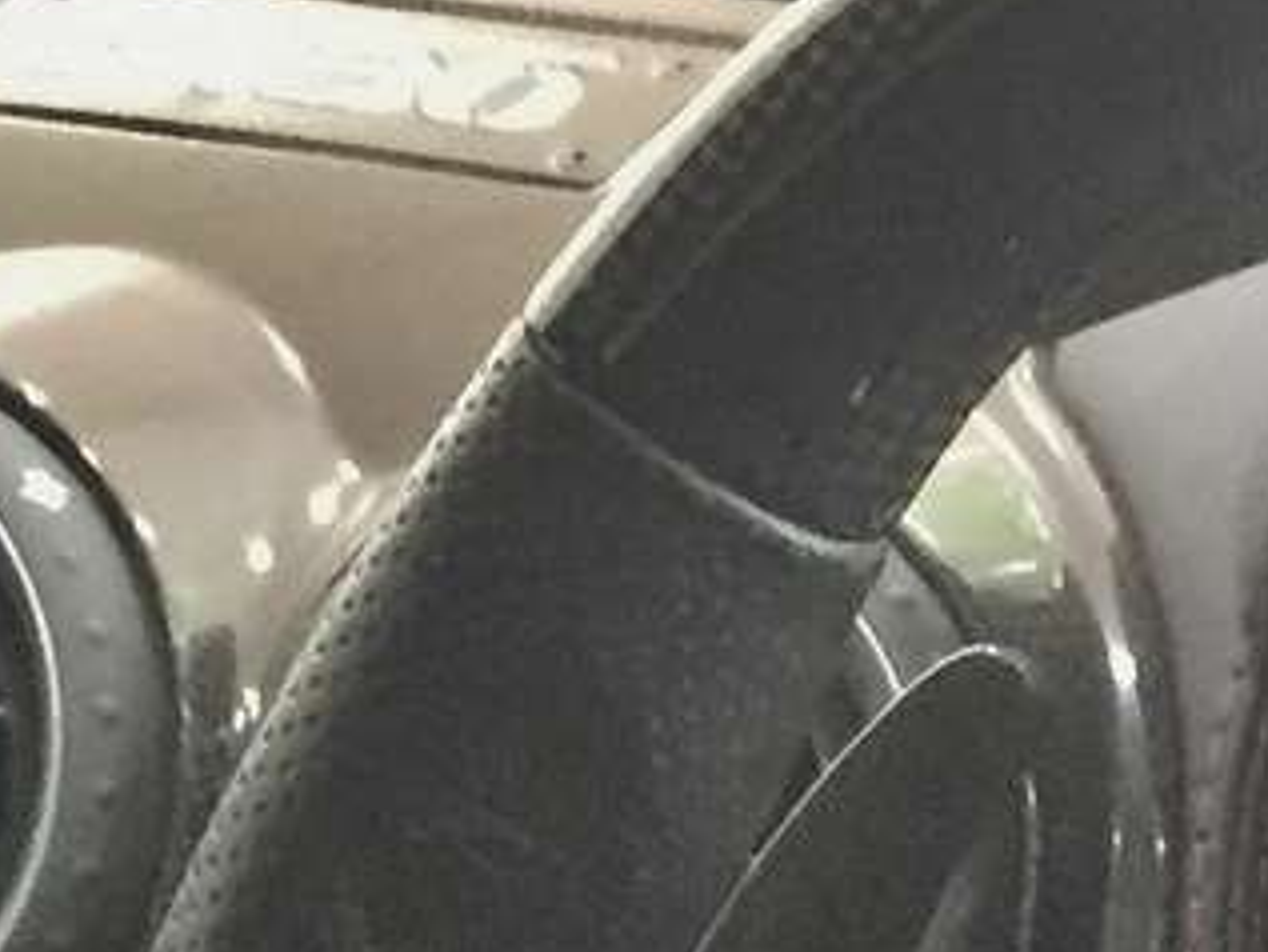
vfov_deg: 7.7
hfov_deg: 10.7
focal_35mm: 183
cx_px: 1388
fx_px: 6706
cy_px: 2116
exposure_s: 1/20
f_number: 2.2
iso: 250
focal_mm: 4.15
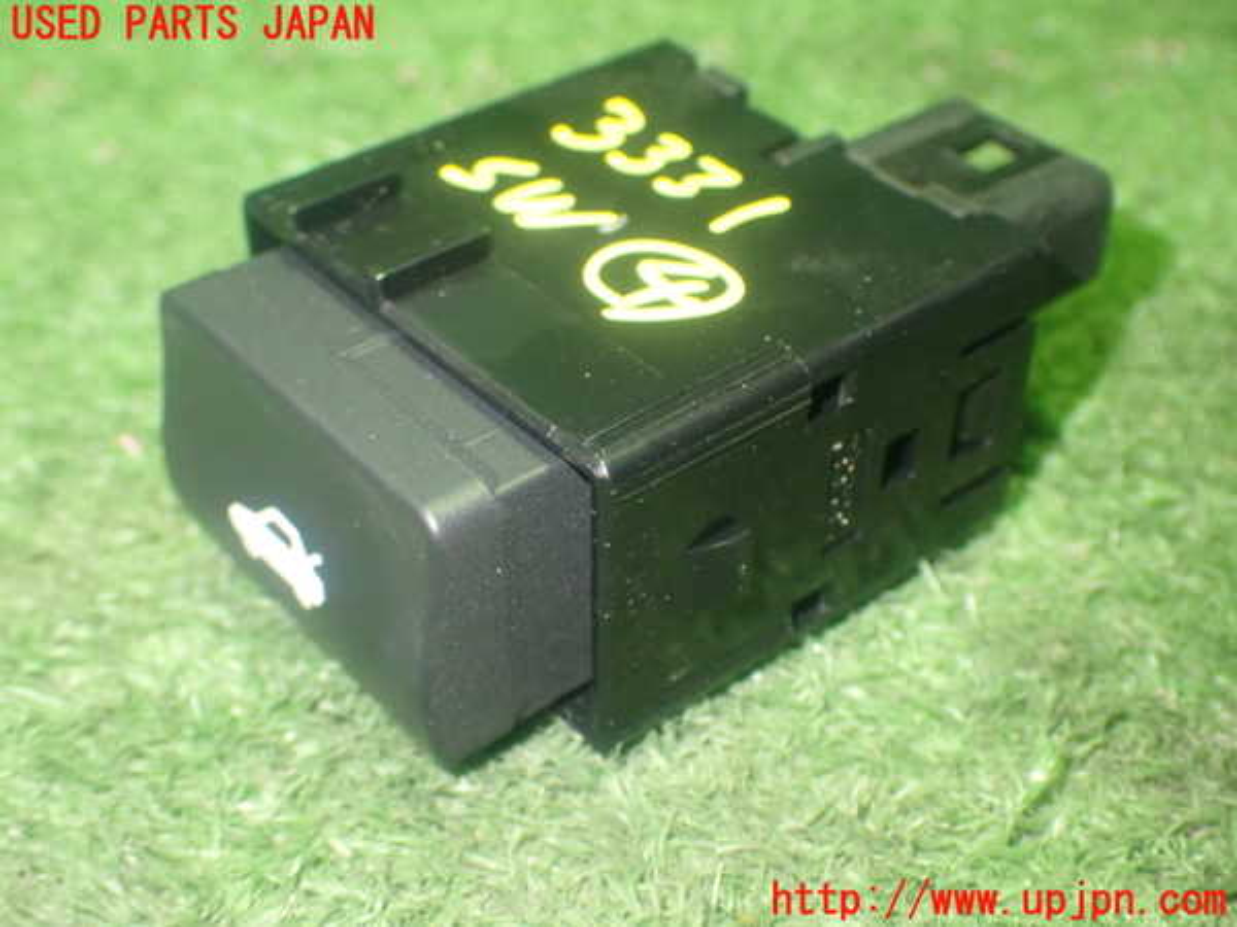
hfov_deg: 38.2
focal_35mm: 50
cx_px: 618
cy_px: 464
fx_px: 1787
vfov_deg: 29.1
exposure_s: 1/20
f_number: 3.2
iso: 800
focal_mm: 9.01
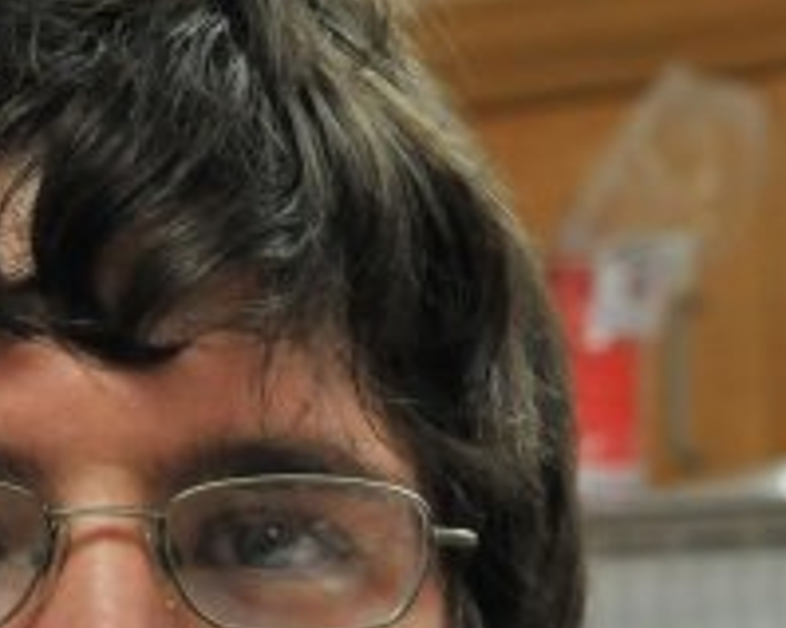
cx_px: 134
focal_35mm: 215
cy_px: 666
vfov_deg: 7.2
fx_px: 4999
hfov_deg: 9.0
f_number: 5.6
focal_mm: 38
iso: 800
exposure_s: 1/125
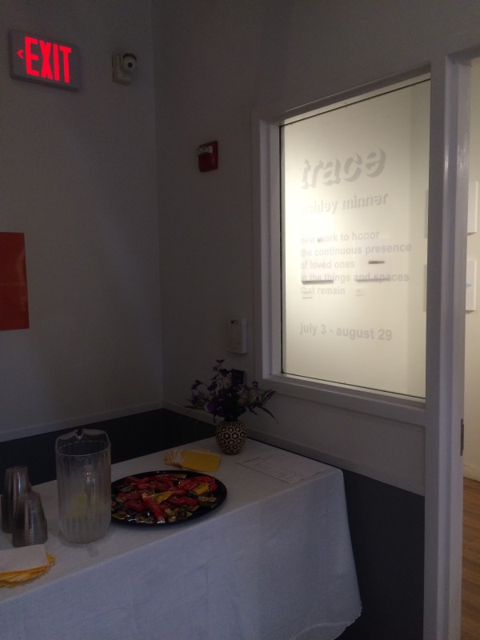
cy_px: 320
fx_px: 536
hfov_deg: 48.2
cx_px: 240
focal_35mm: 29
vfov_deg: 61.7
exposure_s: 1/30
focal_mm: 4.15
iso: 64
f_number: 2.2
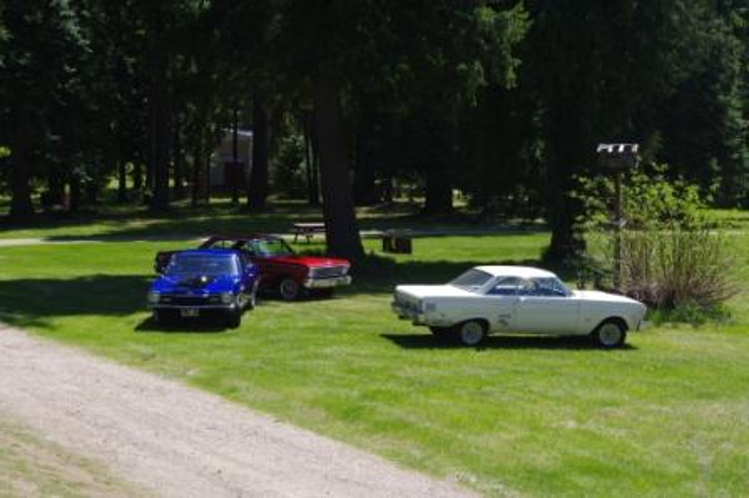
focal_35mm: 82
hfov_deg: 24.8
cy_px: 249
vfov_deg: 16.6
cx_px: 374
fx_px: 1705
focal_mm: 55
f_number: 11
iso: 400
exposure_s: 1/200
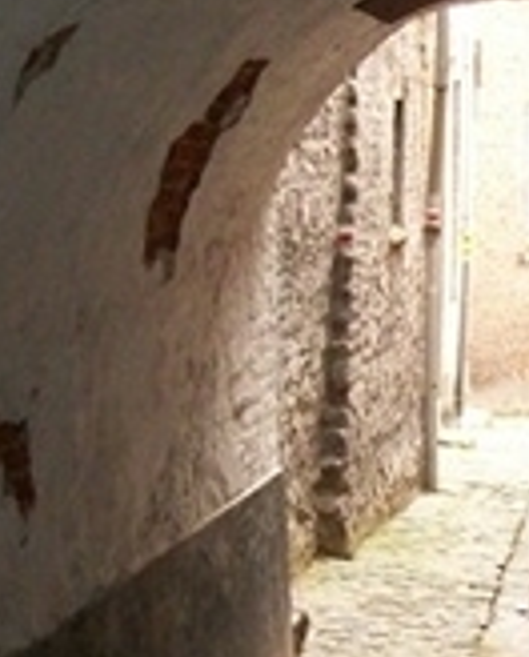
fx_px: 2223
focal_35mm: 114
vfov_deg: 16.8
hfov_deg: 13.3
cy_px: 264
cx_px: 565
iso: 320
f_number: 2.9
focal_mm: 5.7
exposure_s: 1/200
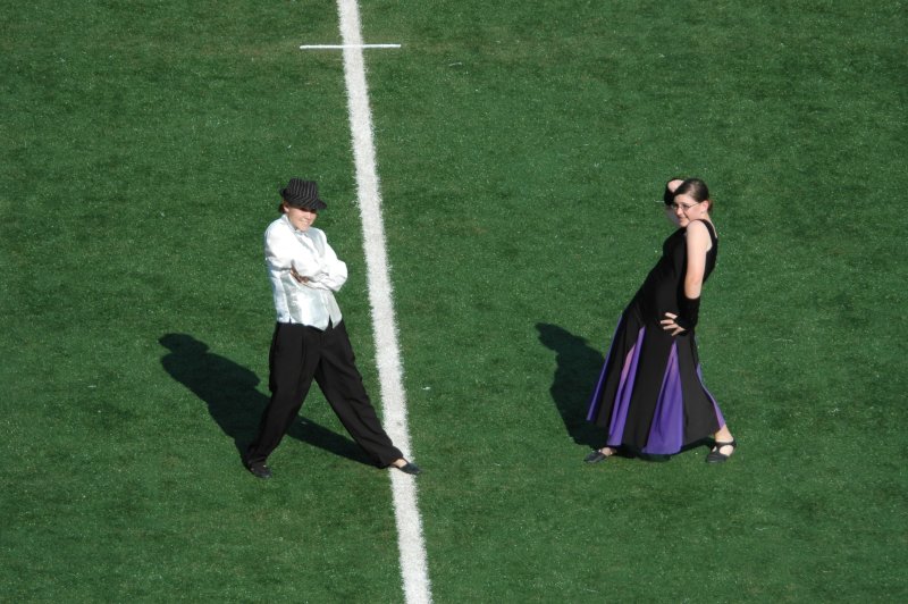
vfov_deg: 4.0
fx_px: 8694
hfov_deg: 6.0
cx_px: 454
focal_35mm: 345
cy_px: 302
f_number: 5.6
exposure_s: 1/800
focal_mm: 230
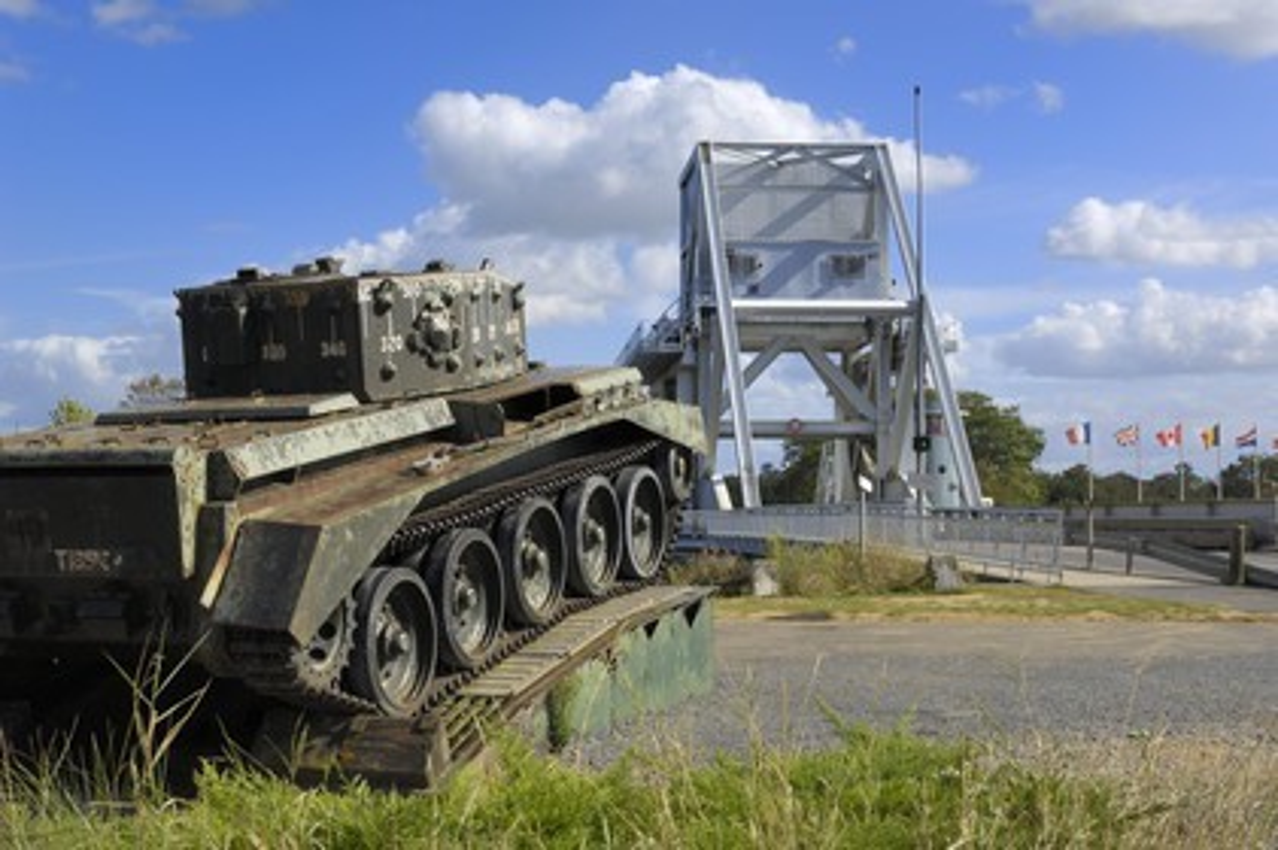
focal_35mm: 52
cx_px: 639
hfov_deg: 37.9
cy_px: 425
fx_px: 1862
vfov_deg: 25.7
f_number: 9
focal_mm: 35
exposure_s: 1/160
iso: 100
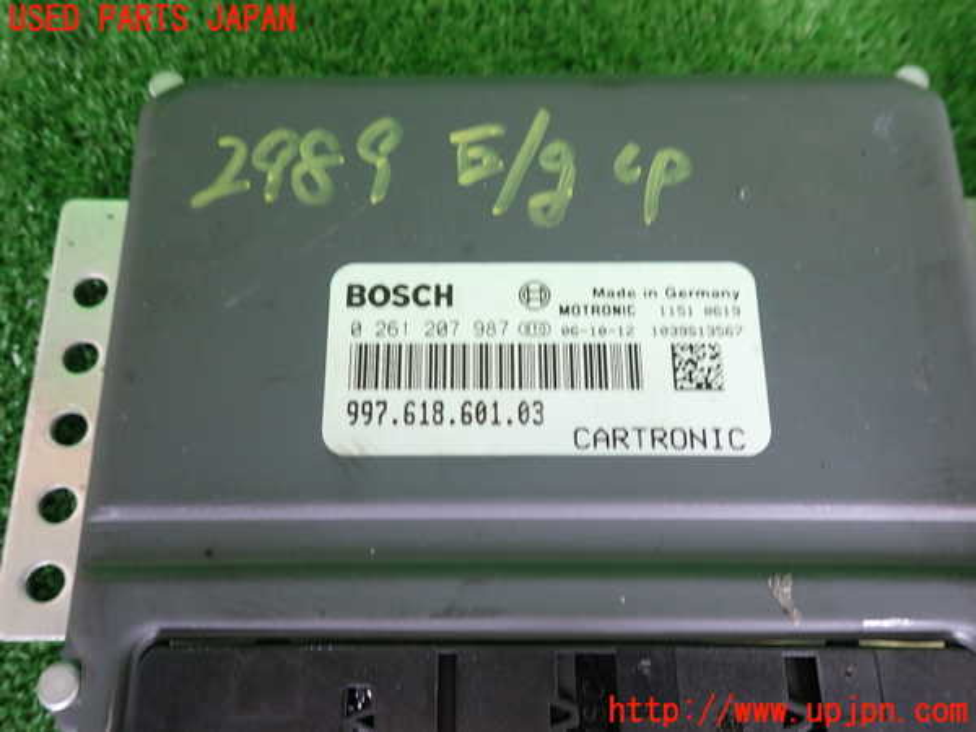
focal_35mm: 25
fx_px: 705
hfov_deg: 69.4
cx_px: 488
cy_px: 366
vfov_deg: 54.9
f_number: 2
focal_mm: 4.5
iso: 200
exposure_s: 1/30
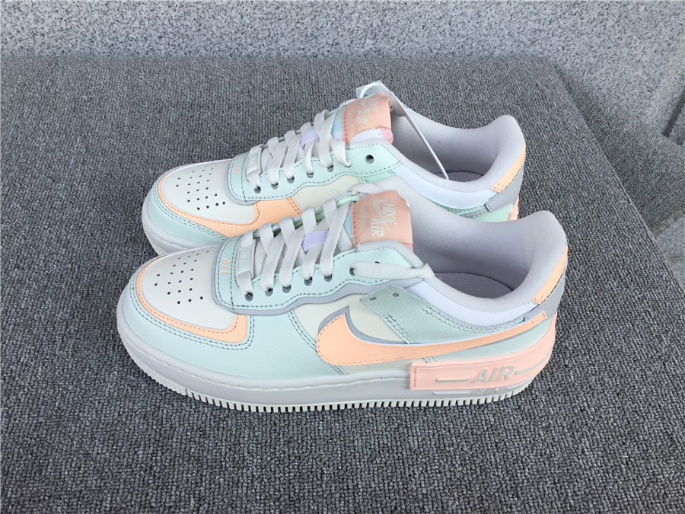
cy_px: 257
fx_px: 613
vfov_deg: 45.4
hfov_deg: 58.4
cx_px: 342
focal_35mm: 31
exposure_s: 1/476
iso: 25
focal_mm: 3.3
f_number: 2.4
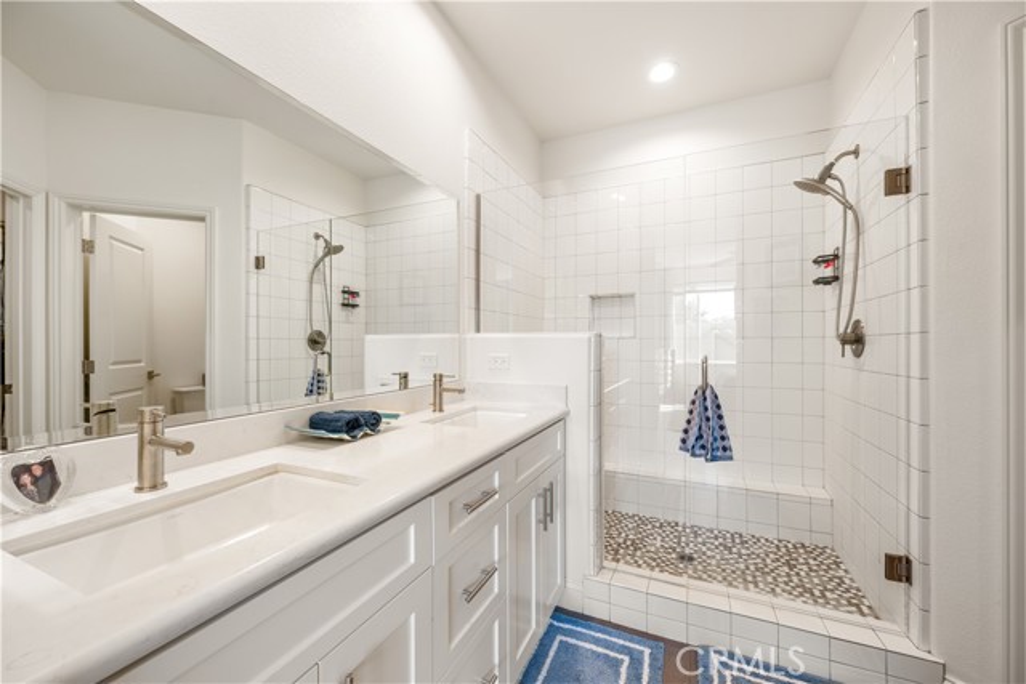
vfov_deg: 81.2
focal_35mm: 14
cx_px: 513
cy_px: 342
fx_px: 399
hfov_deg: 104.2
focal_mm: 14
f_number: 8
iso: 100
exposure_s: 1/3
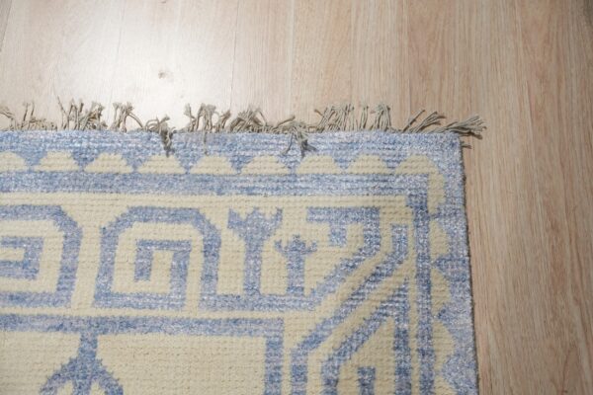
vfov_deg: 31.1
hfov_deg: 45.2
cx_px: 296
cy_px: 198
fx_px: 712
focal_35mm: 43
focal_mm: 43.2
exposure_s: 1/160
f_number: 5
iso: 500
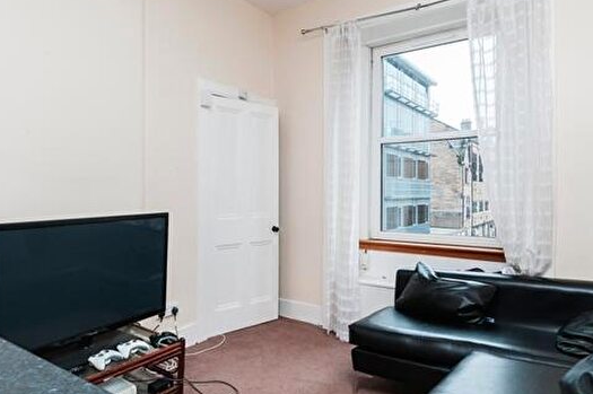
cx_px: 258
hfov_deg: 73.5
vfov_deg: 53.0
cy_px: 182
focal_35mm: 24
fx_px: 395
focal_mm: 12
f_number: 8
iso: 200
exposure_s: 1/60
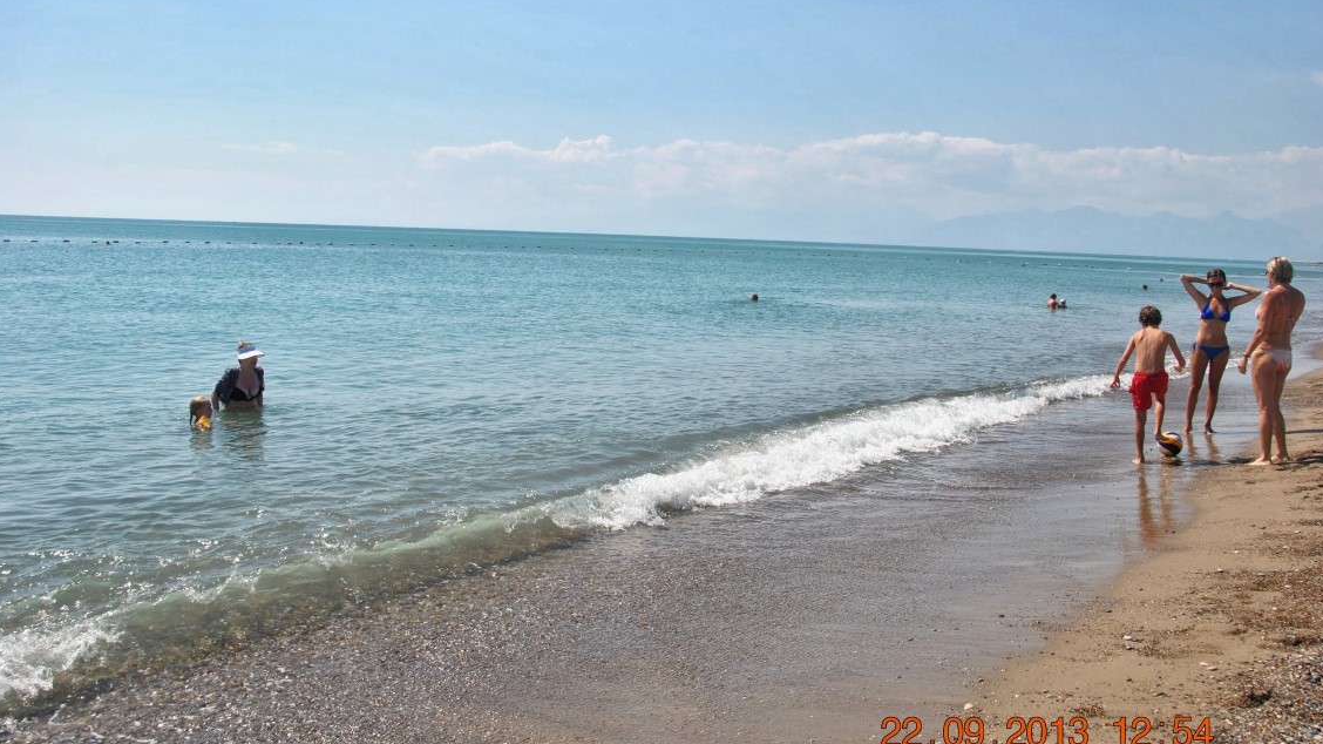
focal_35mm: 32
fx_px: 1122
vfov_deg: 36.6
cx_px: 669
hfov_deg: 61.0
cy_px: 350
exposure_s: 1/250
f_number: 8
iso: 100
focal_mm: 20
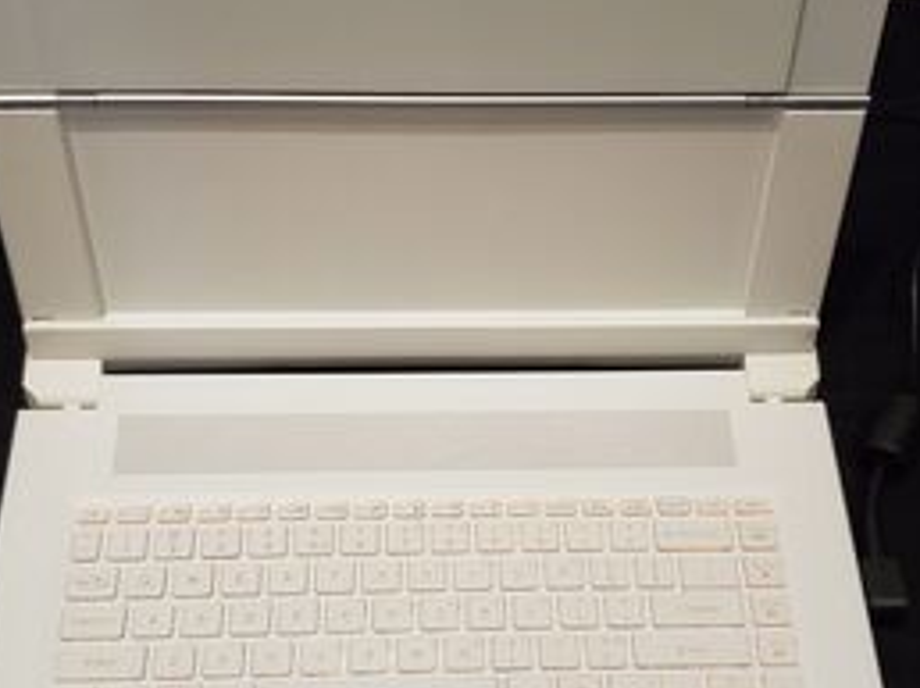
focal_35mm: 55
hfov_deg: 35.0
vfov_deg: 26.4
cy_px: 426
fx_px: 1460
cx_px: 492
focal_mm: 4.3
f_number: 1.5
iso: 200
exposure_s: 1/60
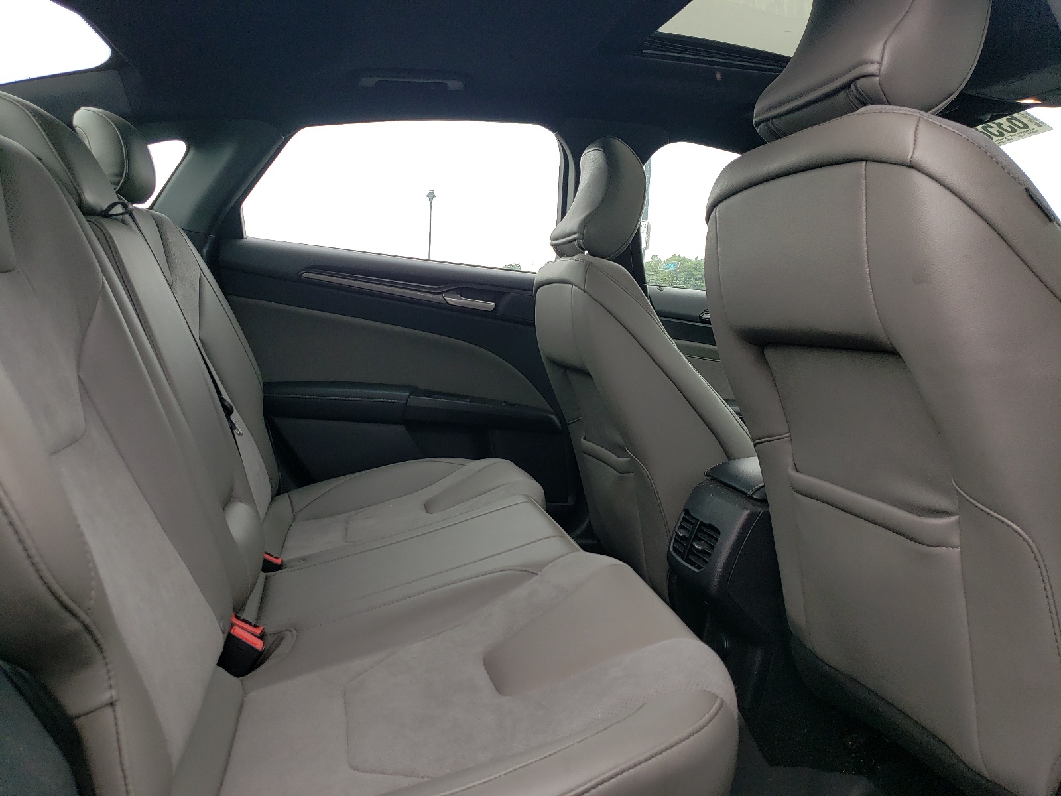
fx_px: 797
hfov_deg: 67.3
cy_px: 398
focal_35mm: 26
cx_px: 530
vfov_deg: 53.1
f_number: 1.5
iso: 50
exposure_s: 1/233
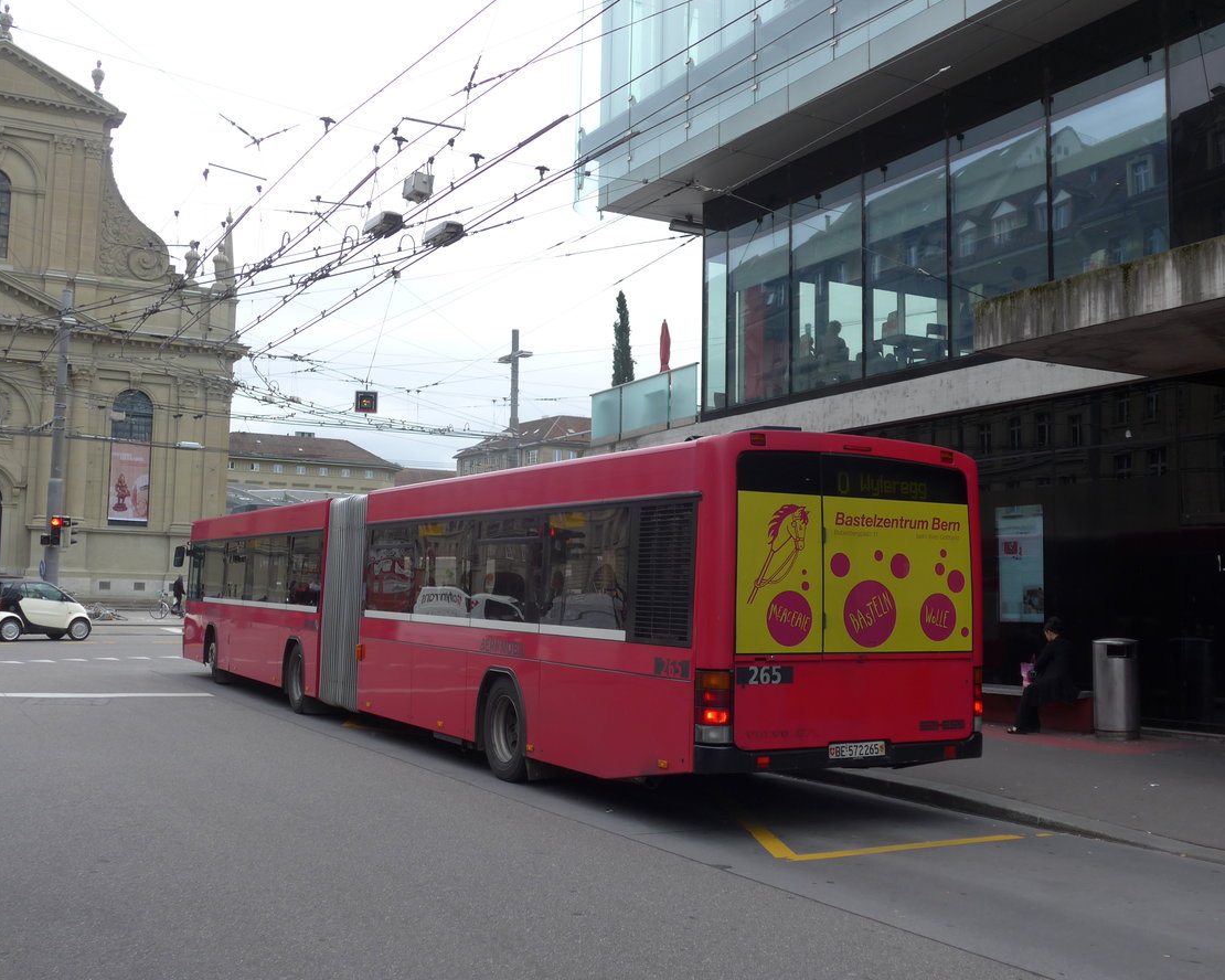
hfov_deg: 47.9
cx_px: 640
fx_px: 1378
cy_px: 488
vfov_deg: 39.2
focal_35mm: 38
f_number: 2.8
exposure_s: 1/800
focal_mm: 7.5
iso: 80
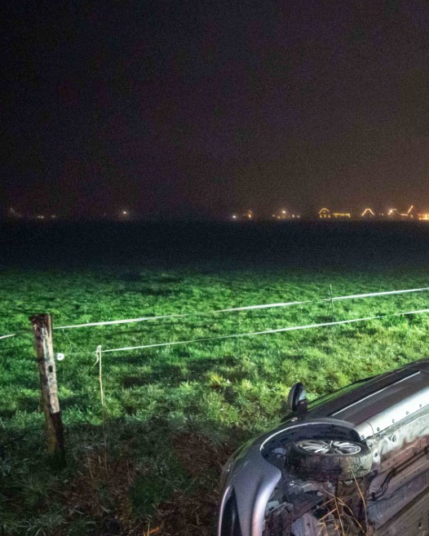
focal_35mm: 37
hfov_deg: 32.2
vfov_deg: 48.8
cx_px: 532
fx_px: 587
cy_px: 321
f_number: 2.8
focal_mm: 16
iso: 6400
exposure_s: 1/25
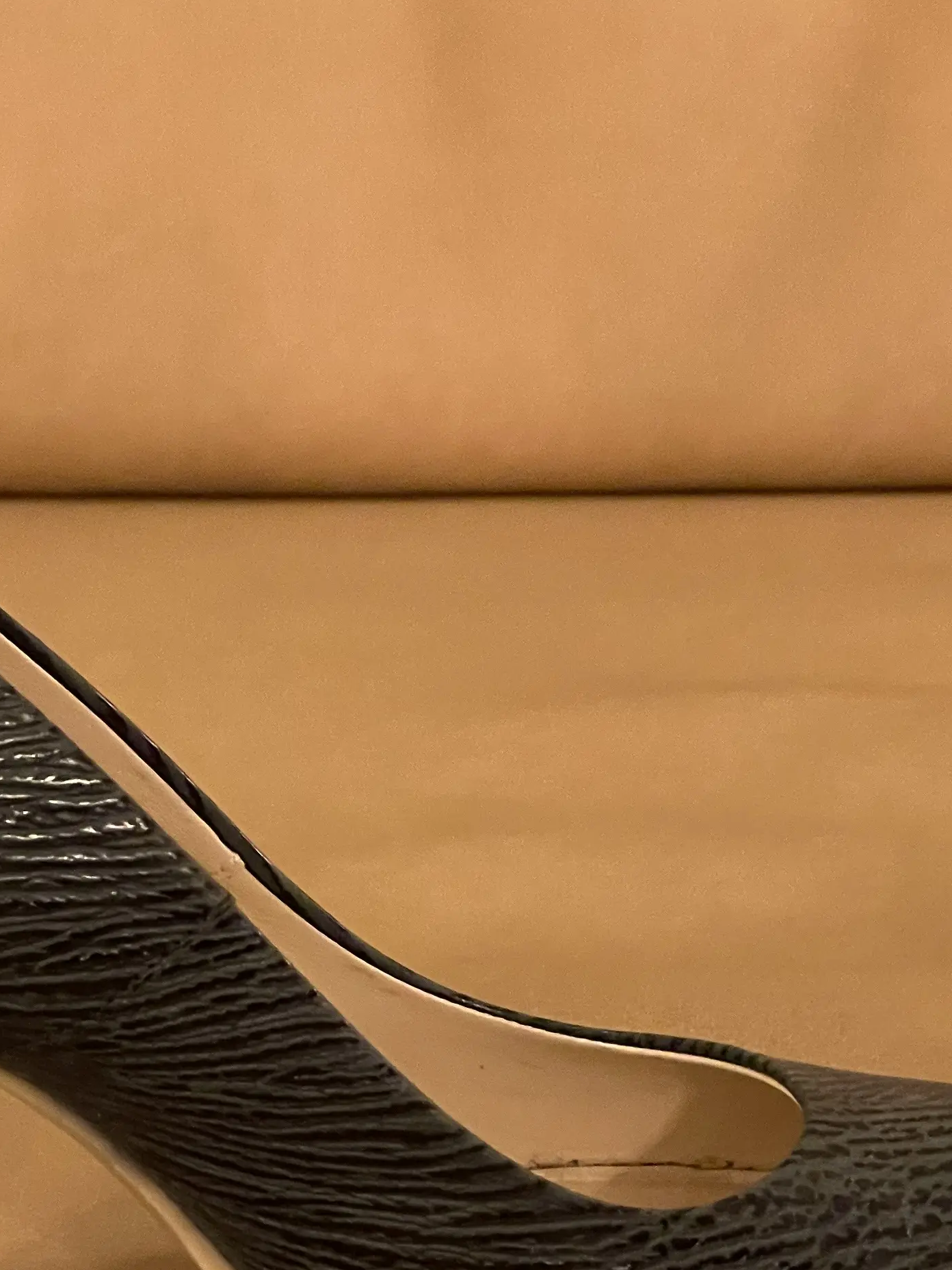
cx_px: 310
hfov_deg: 13.1
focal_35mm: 113
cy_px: 1041
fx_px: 4142
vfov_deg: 17.3
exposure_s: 1/50
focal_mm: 6
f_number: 2
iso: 640
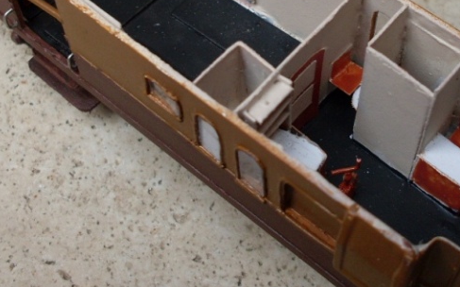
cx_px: 294
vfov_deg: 19.6
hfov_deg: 31.4
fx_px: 815
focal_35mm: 65
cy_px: 24
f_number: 2.8
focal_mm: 6.3
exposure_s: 1/180
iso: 80
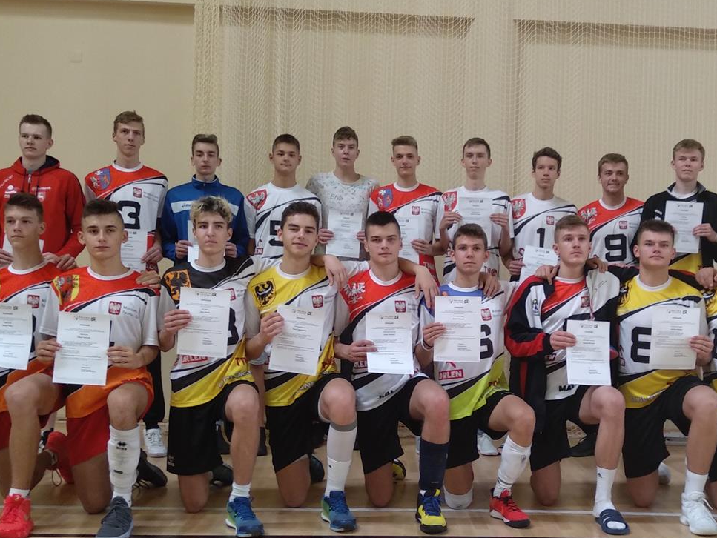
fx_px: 891
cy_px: 316
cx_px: 442
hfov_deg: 43.5
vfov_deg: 33.5
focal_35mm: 43
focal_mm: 3.83
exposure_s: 1/50
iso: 250
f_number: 2.2
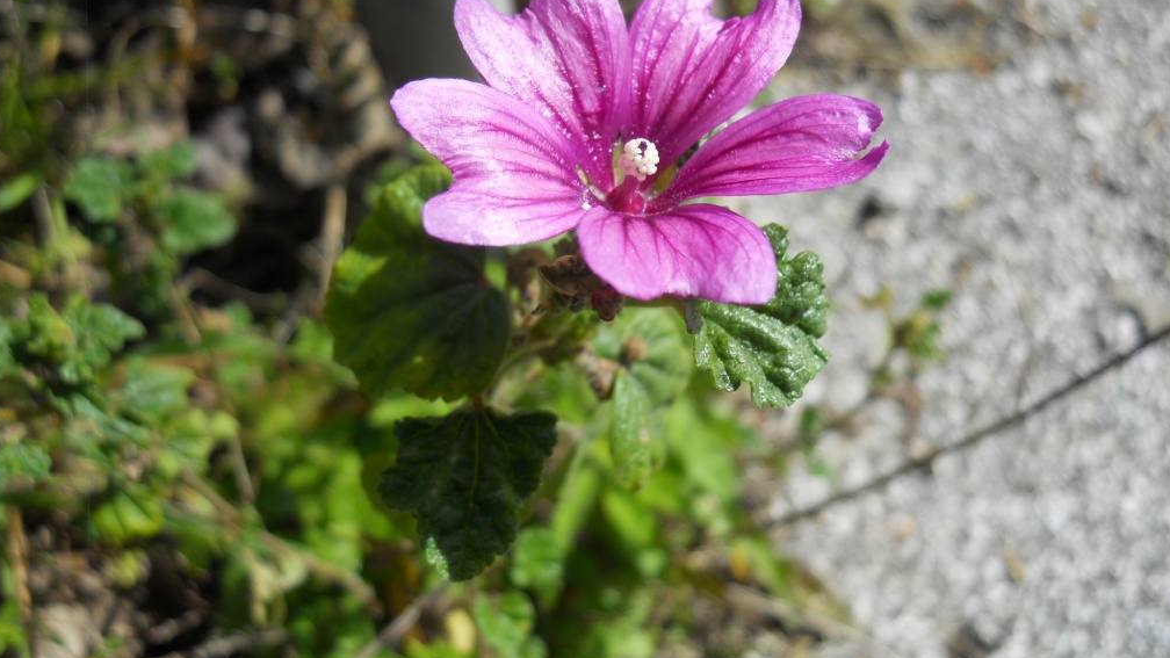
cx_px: 586
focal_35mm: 31
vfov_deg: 37.6
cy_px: 253
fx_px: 962
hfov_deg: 62.6
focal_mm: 5
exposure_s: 1/1000
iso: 80
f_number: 2.7
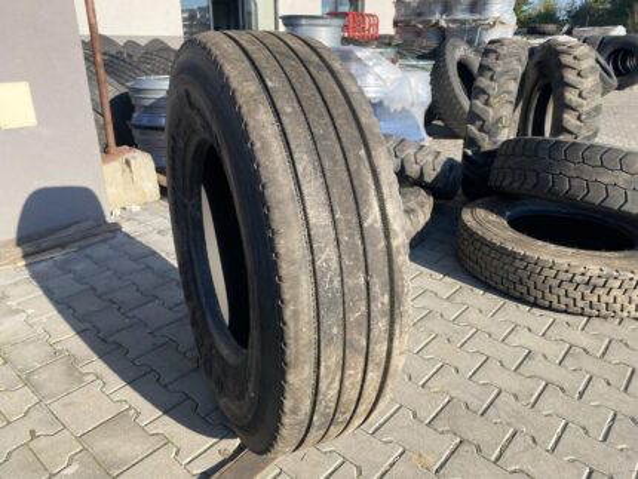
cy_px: 240
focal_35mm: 26
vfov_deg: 53.1
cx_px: 319
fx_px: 479
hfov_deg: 67.3
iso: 32
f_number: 1.8
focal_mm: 4.25
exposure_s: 1/1218
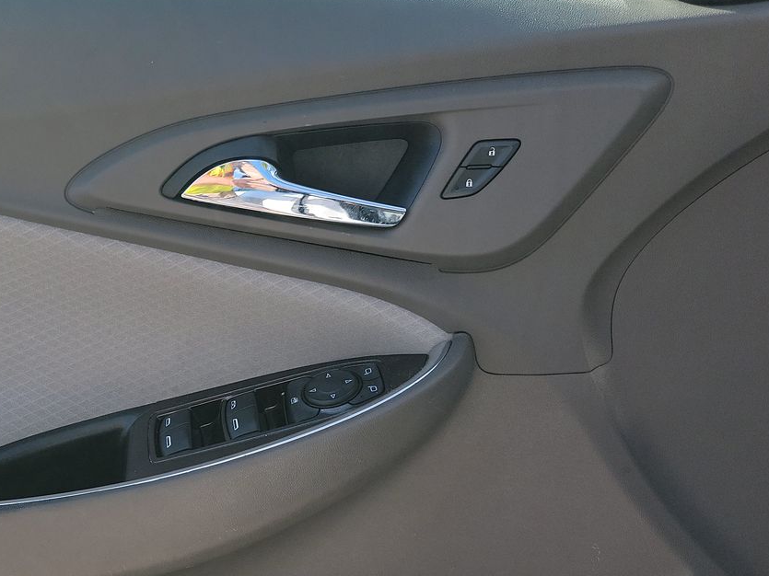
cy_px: 451
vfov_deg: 30.8
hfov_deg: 40.1
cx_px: 193
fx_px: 1022
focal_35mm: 46
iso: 50
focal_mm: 6.7
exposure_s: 1/290
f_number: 1.8
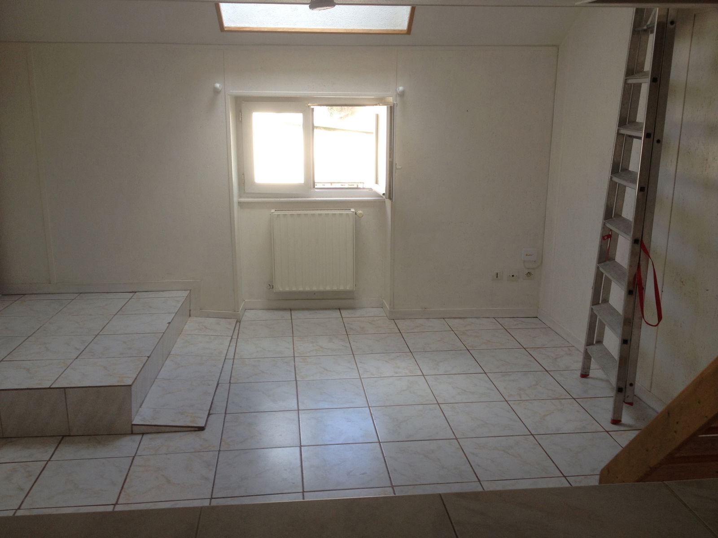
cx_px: 359
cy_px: 269
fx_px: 726
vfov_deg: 40.7
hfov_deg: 52.6
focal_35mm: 35
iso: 50
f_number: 2.4
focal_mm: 4.28
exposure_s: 1/126
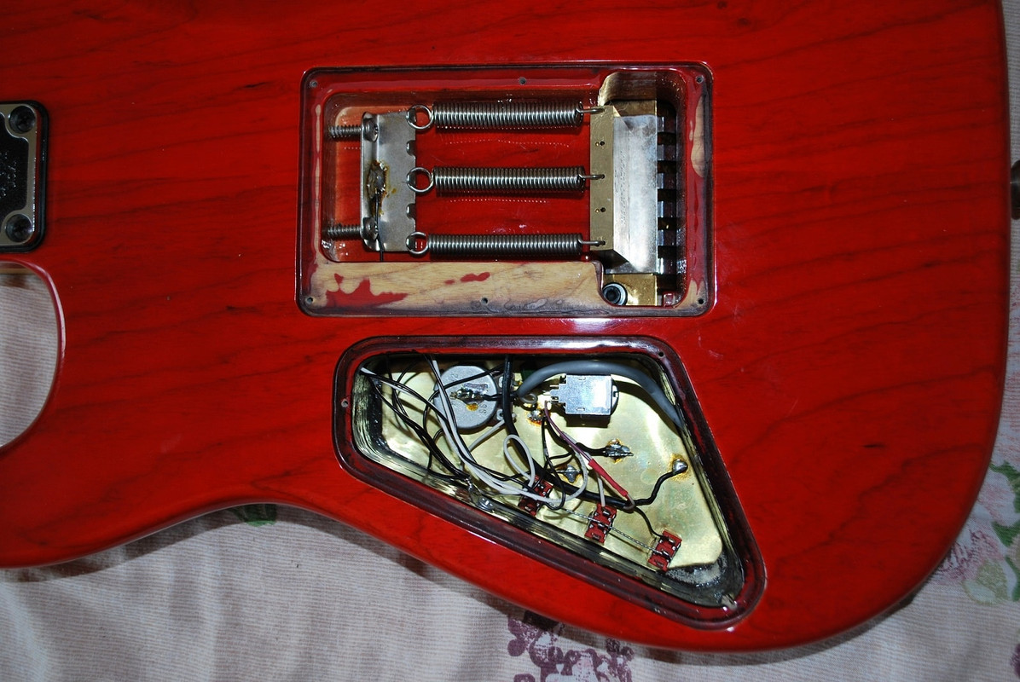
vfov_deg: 37.0
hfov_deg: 53.1
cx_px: 510
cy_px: 341
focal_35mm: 36
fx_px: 1021
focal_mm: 24
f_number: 4.2
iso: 200
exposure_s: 1/60
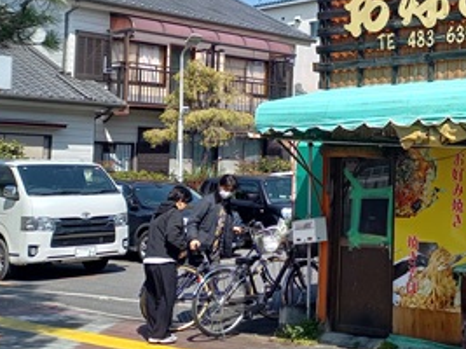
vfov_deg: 24.3
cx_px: 532
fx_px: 807
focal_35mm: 60
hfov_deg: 28.7
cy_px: 129
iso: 50
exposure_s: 1/652
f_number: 1.8
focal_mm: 4.65
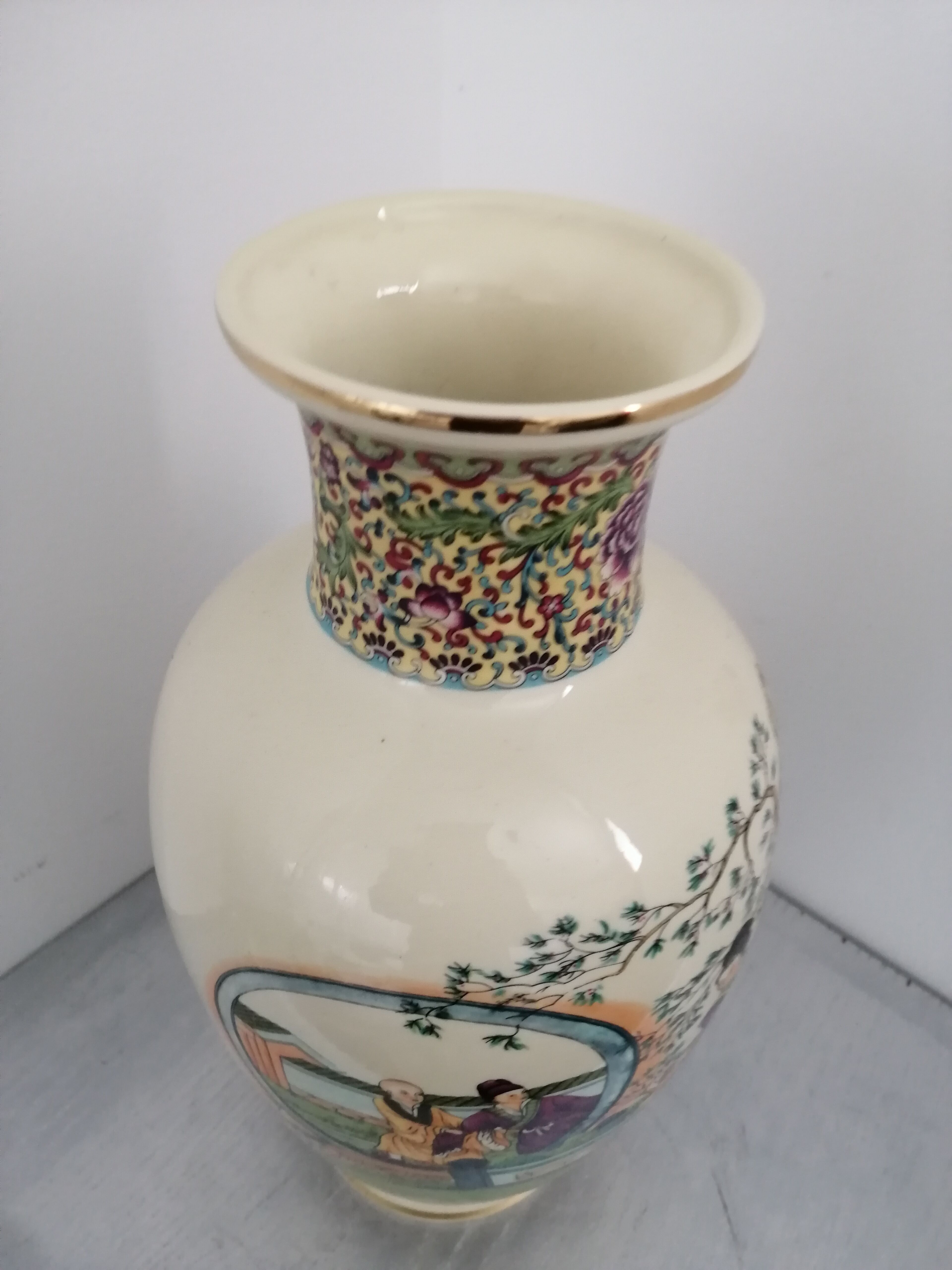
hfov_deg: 51.4
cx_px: 476
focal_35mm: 27
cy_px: 635
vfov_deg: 65.3
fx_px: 990
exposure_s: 1/30
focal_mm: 3.95
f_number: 1.8
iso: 320
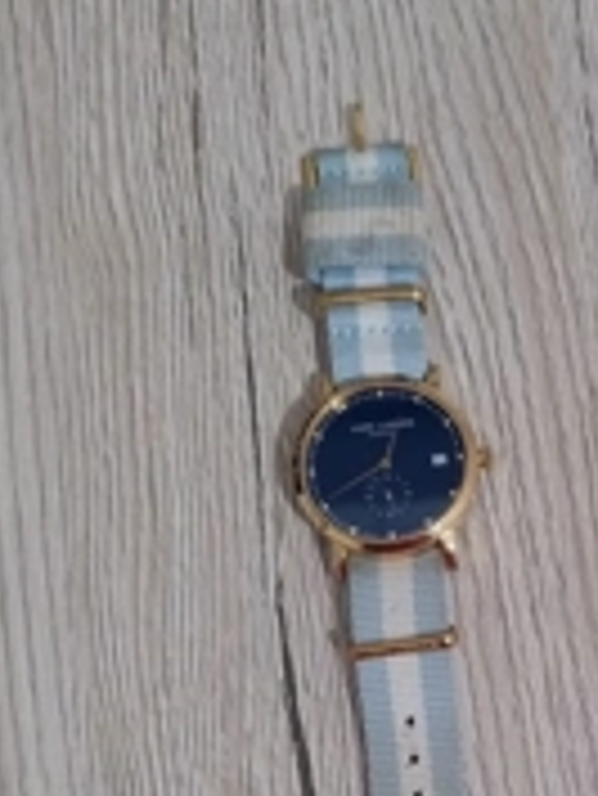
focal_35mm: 54
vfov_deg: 33.5
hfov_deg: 25.8
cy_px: 729
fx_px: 1242
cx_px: 589
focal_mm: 5.56
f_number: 1.8
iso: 1369
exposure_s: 1/33.3
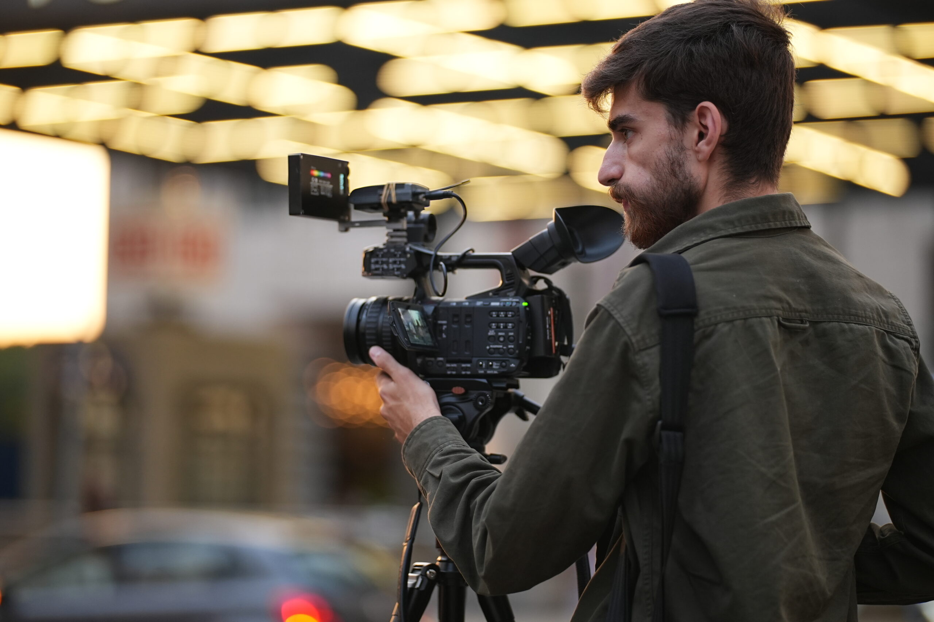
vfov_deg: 12.2
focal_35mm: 112
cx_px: 467
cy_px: 311
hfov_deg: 18.3
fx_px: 2906
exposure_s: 1/160
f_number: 1.2
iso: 500
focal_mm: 75
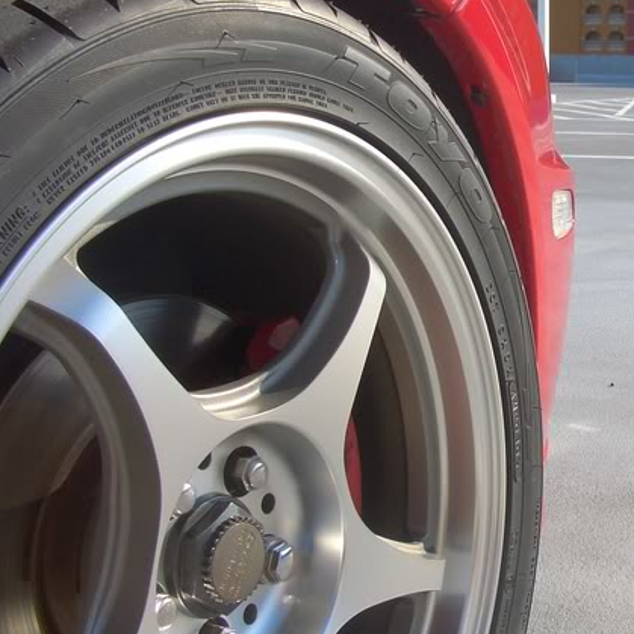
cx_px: 531
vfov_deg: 29.0
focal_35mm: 59
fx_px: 1223
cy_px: 272
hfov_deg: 28.3
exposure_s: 1/320
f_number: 4.3
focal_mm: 5.8
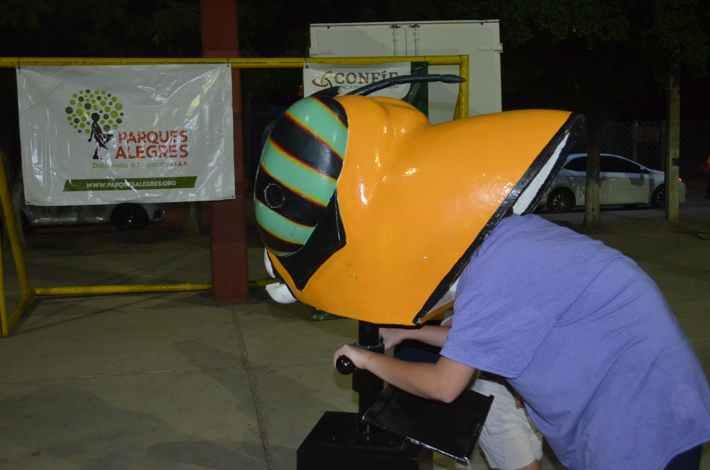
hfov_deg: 45.0
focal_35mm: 44
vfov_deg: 30.7
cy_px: 235
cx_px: 355
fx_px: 856
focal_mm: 29
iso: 3200
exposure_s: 1/60
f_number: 4.5
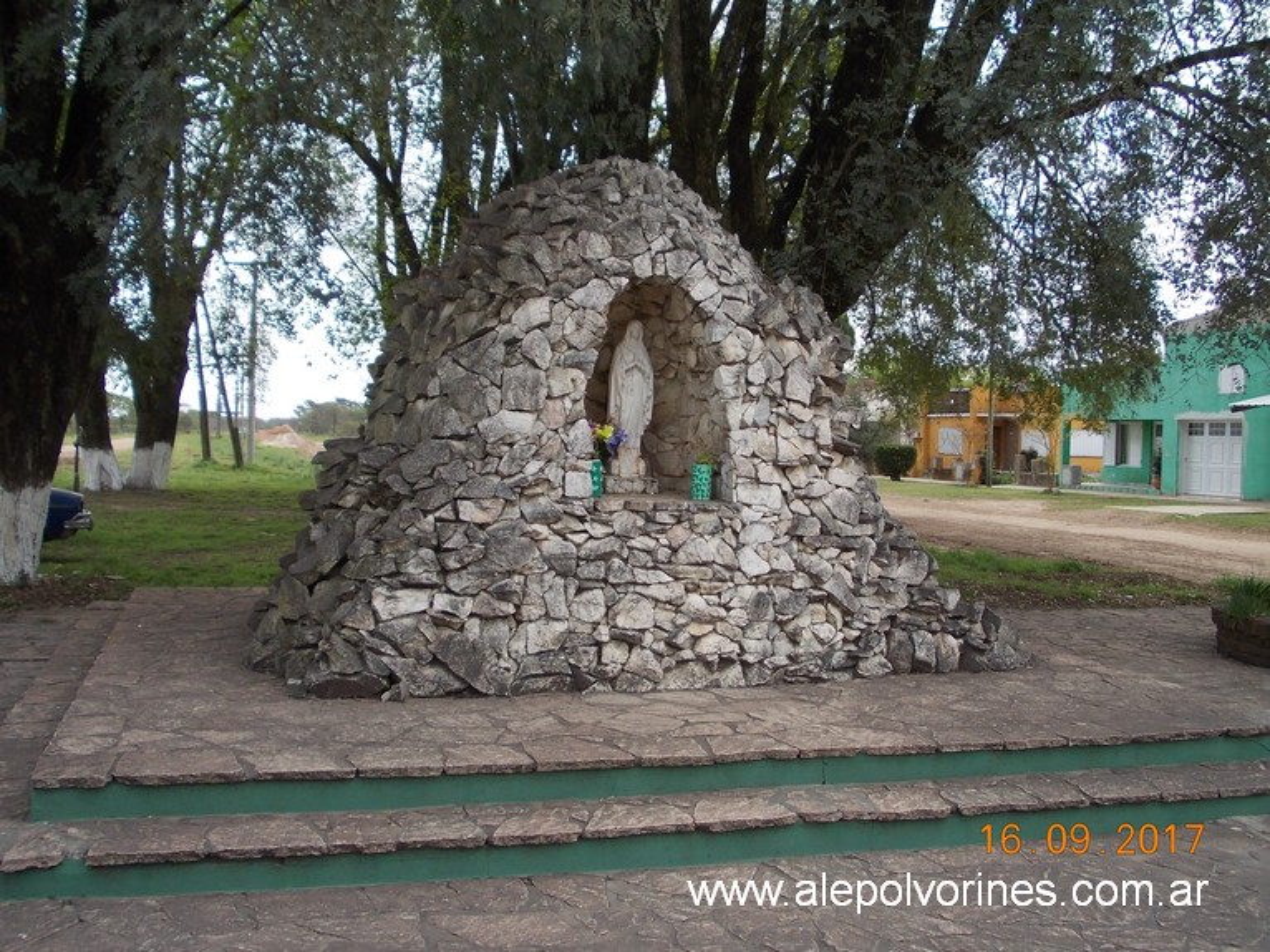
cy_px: 476
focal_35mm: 38
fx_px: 1394
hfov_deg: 49.0
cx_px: 635
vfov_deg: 37.7
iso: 80
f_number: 3.1
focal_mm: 5.3
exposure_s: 1/400
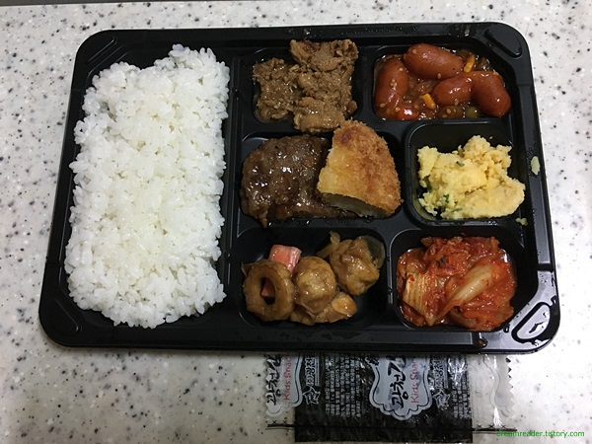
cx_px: 296
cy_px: 222
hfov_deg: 61.7
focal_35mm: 29
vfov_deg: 48.2
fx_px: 496
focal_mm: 4.15
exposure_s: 1/30
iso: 200
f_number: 2.2
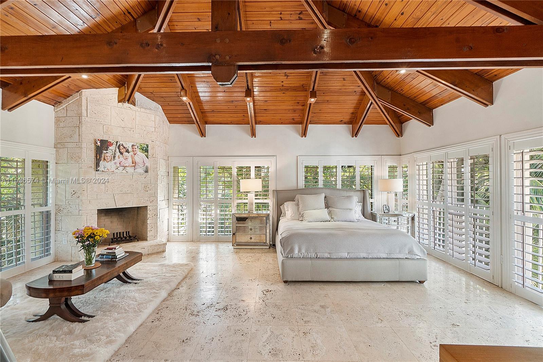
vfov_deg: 77.3
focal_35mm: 15
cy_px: 181
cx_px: 272
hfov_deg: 100.4
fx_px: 226
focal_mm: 10
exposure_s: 1/2
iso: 160
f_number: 11
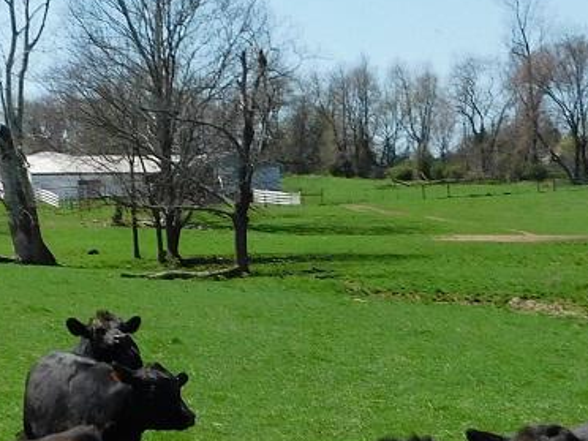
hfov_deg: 21.1
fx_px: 1580
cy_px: 324
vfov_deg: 15.8
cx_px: 283
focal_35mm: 93
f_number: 6
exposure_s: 1/400
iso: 125
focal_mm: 4.1
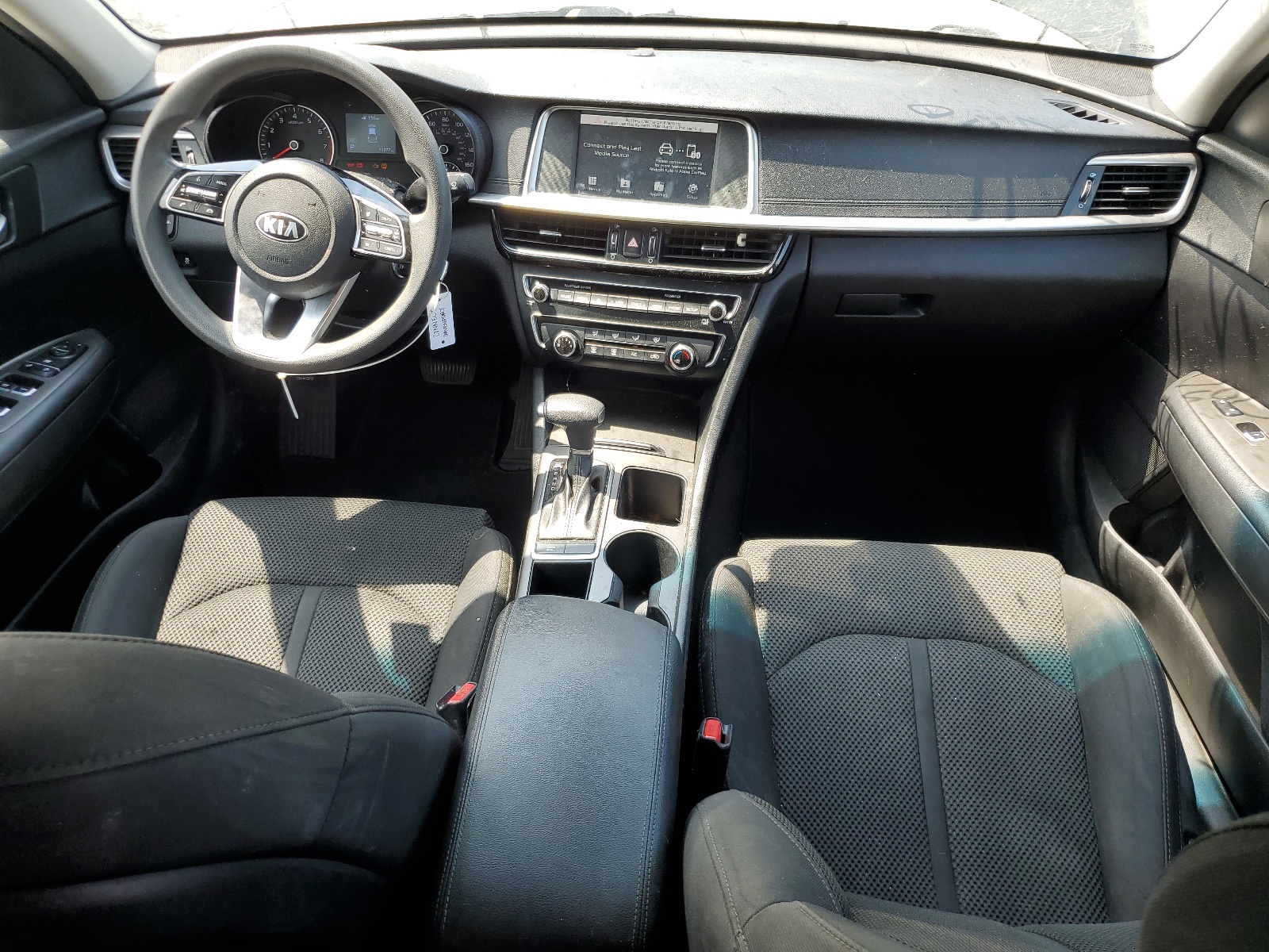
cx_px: 634
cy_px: 476
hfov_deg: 67.3
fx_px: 953
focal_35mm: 26
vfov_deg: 53.1
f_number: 1.5
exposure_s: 1/256
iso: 50
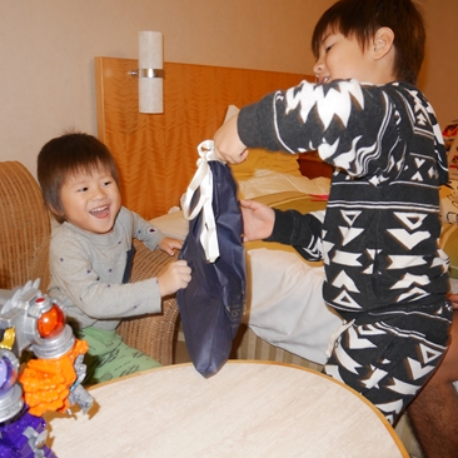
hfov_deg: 55.6
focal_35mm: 29
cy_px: 226
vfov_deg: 55.6
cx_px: 225
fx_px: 434
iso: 800
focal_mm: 12
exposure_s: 1/50
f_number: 3.5
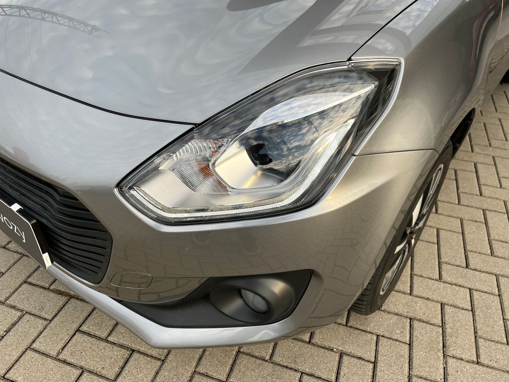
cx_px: 254
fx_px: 382
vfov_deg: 53.1
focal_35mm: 26
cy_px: 191
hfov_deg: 67.3
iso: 50
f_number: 1.6
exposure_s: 1/483
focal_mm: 5.1
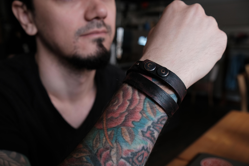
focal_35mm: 35
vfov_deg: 37.9
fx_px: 242
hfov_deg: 54.4
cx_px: 124
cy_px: 83
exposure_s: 1/50
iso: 320
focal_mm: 23
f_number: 4
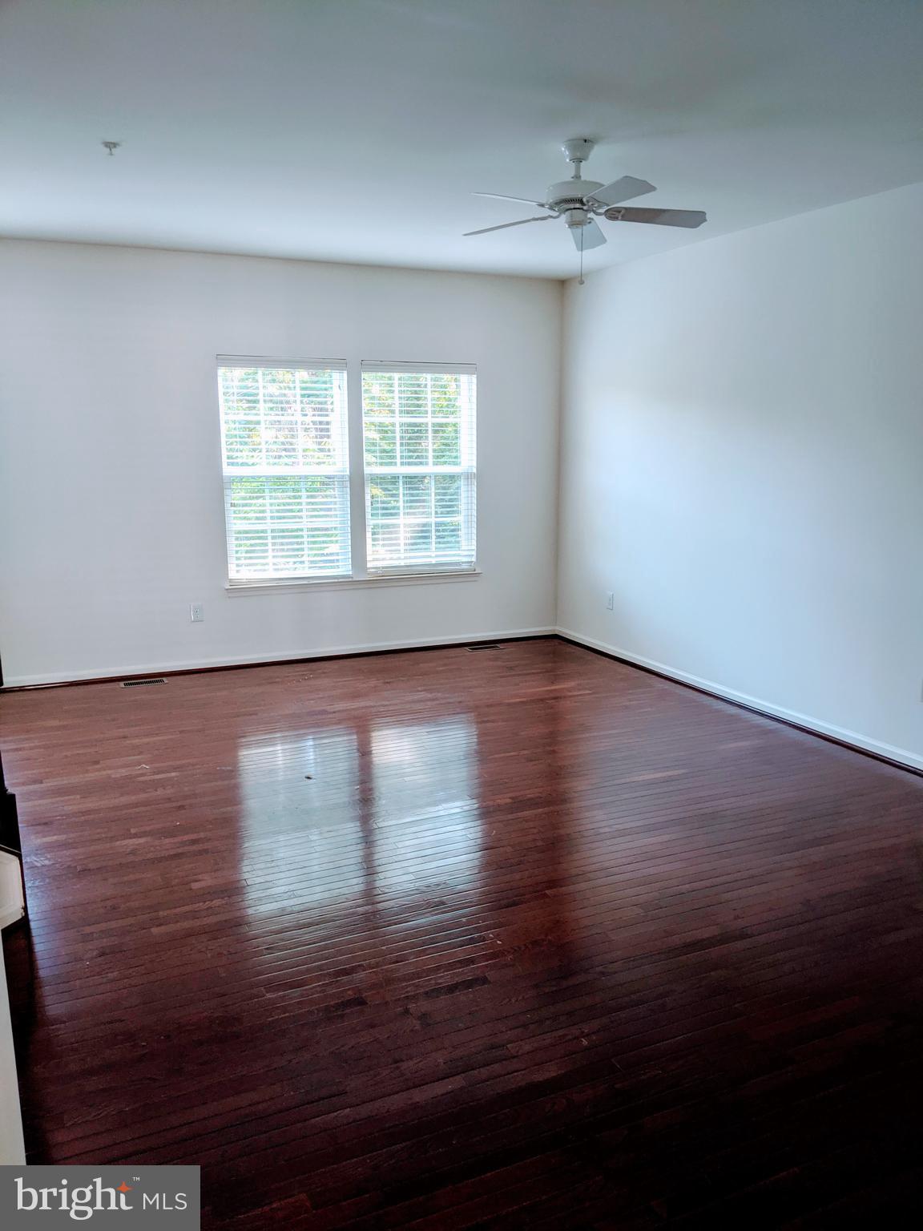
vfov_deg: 65.3
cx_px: 462
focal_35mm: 27
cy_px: 616
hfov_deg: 51.4
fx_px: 960
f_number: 1.8
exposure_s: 1/30
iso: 57
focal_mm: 4.44
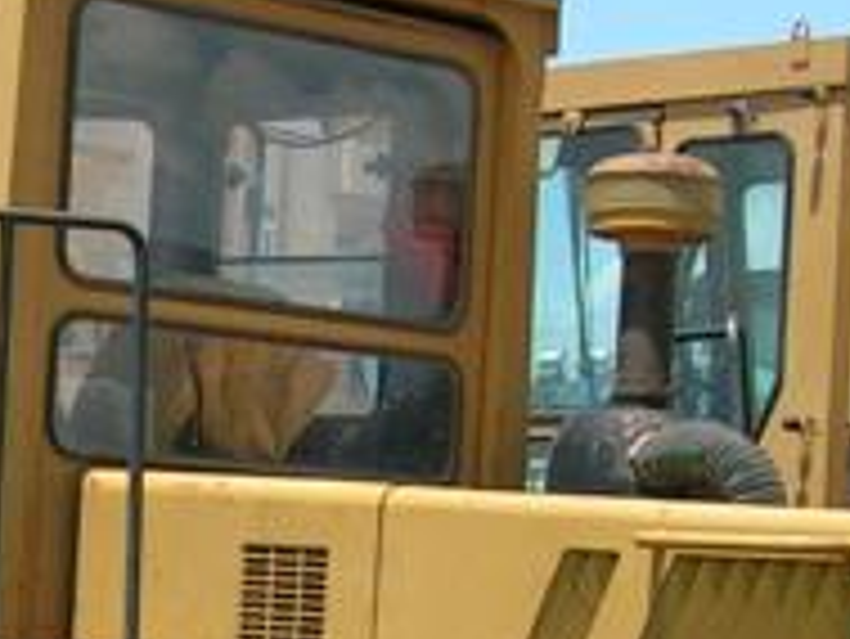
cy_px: 860
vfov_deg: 9.8
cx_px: 54
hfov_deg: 13.2
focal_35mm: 148
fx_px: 3636
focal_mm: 5.4
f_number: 4.8
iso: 50
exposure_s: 1/410
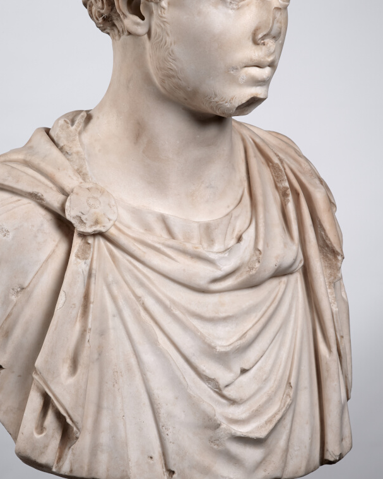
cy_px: 207
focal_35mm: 108
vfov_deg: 17.8
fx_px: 1531
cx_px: 135
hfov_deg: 14.2
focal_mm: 80
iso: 200
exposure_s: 1/125
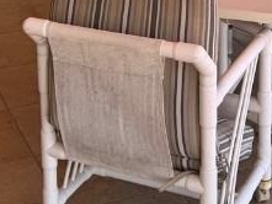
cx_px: 159
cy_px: -181
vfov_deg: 12.1
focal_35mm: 111
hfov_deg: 17.7
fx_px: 873
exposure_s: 1/308
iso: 80
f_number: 1.78
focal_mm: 6.76
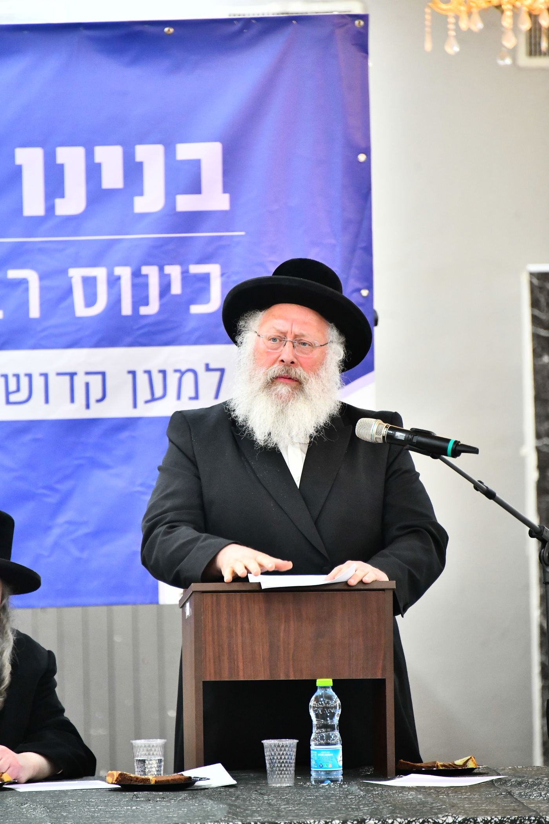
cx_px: 274
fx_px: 6862
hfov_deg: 4.6
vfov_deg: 6.9
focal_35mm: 300
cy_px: 412
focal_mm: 300
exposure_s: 1/160
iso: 5000
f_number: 5.6
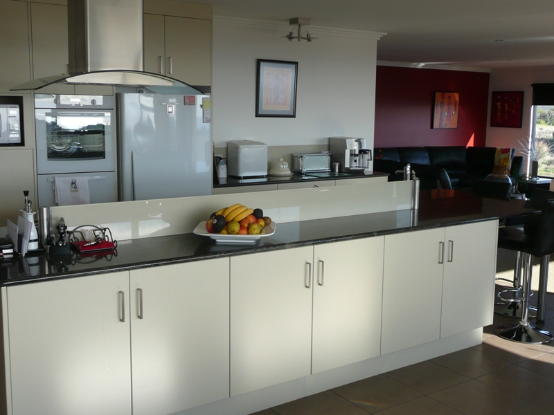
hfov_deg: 46.8
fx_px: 640
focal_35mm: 40
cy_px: 208
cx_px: 277
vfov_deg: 36.0
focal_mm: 6.5
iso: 100
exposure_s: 1/60
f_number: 3.9
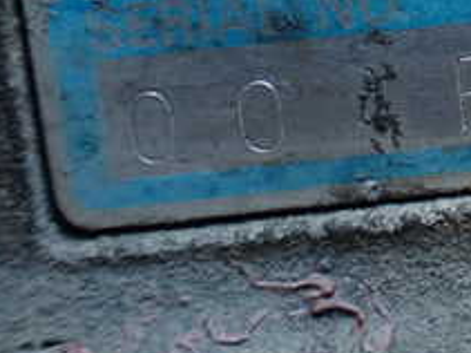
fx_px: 1237
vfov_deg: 15.8
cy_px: -40
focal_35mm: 91
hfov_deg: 19.8
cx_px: 612
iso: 200
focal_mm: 5.79
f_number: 2.4
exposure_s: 1/60
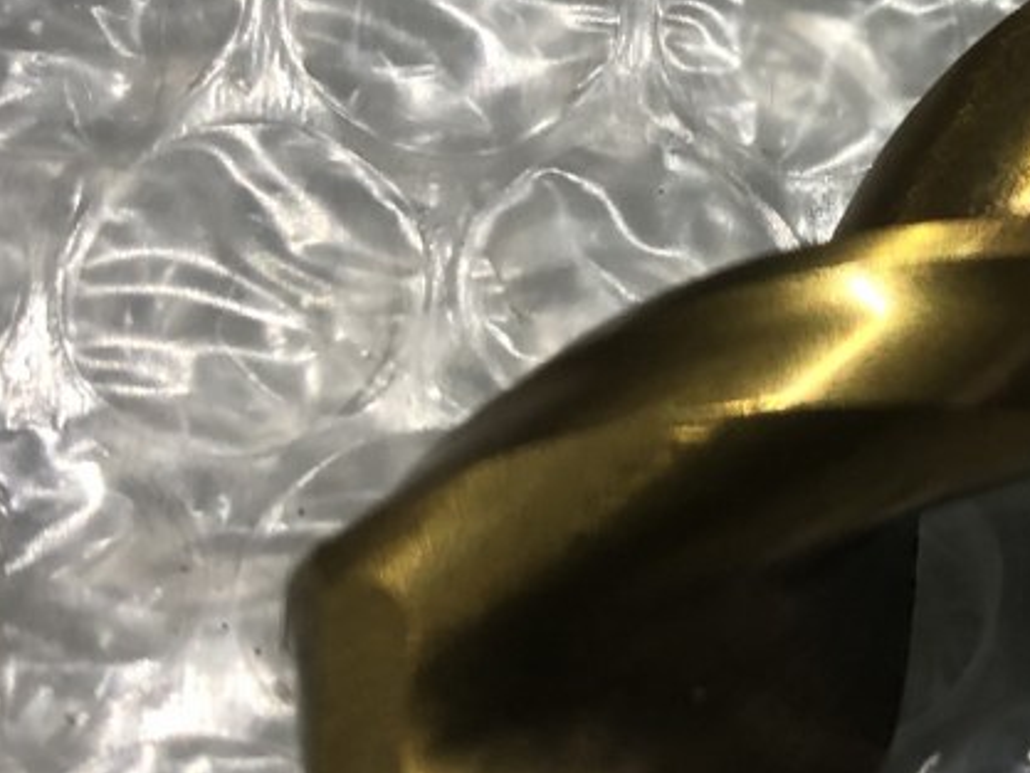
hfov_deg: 21.6
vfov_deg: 17.1
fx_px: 2560
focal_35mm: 86
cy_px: 163
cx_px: 1121
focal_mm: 3.99
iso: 40
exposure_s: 1/24
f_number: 1.8
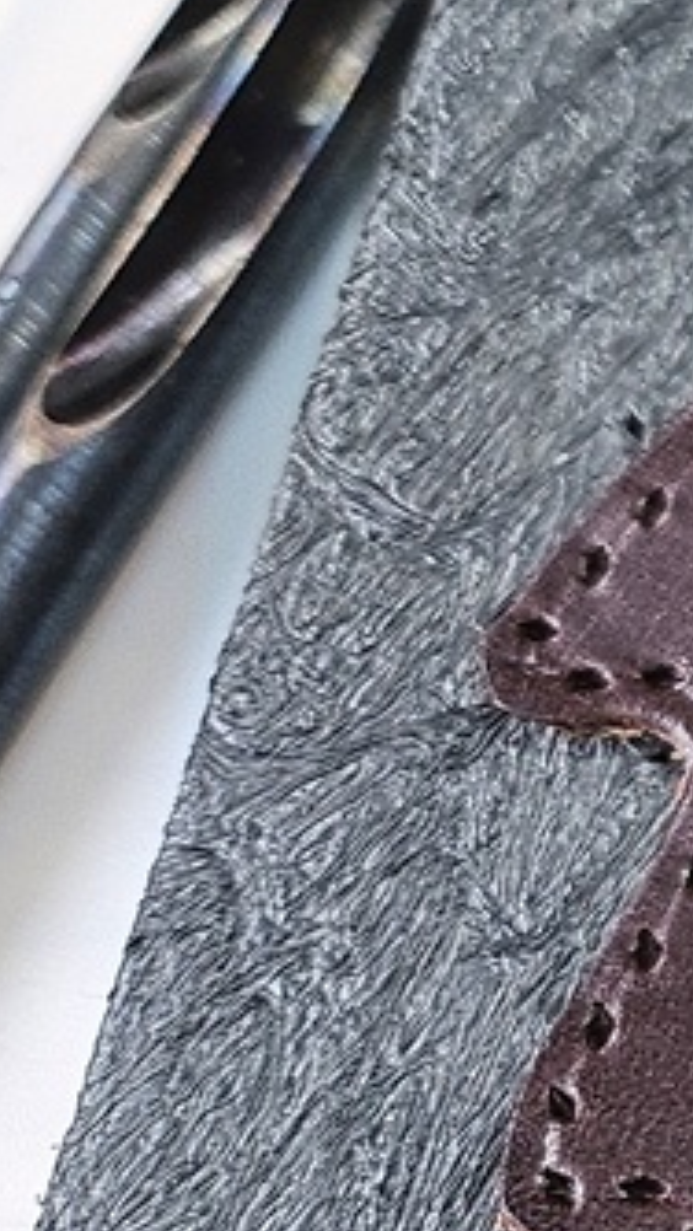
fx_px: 3069
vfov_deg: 22.6
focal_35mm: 94
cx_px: 2131
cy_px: 494
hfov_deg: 9.7
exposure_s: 1/60.2
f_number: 1.8
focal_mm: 5
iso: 100
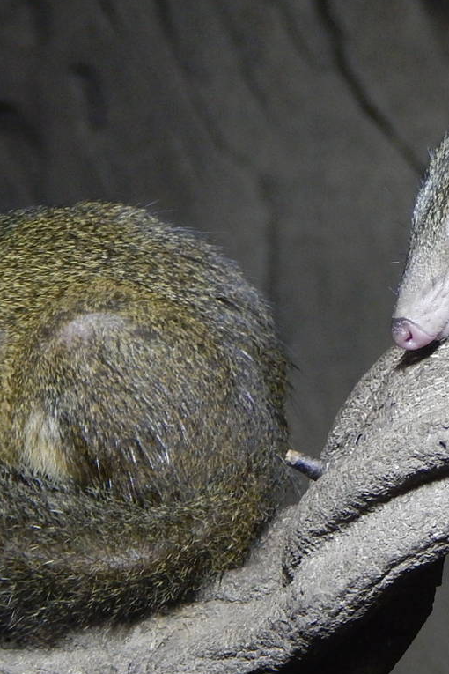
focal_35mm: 287
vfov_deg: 7.2
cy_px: 178
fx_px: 5369
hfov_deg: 4.8
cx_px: 659
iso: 400
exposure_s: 1/30
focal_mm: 23.4
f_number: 4.8
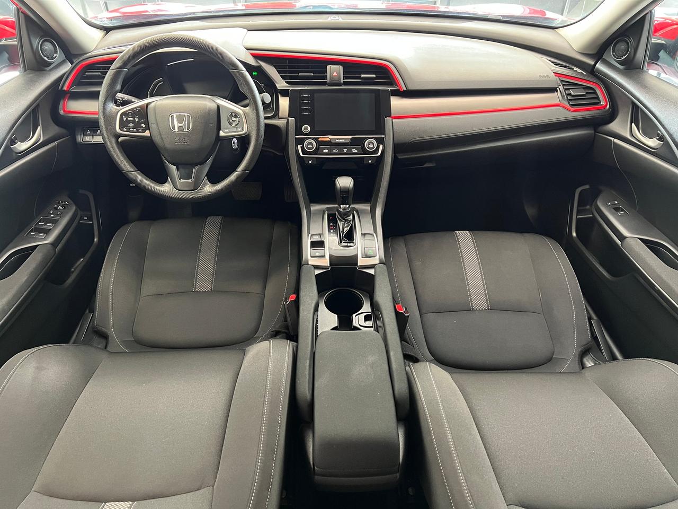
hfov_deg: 67.3
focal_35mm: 26
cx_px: 339
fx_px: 509
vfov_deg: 53.1
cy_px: 254
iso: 500
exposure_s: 1/40
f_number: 1.5
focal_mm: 5.7
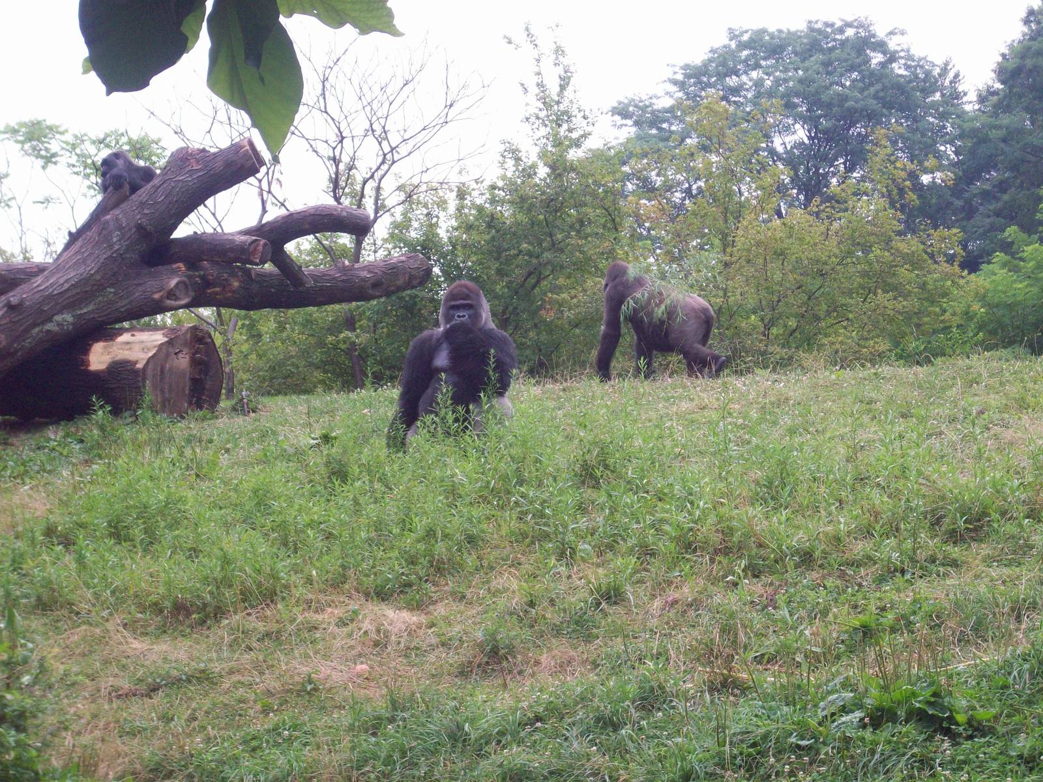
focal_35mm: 111
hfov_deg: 17.7
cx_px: 522
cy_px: 391
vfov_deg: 13.3
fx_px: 3344
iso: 114
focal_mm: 18.6
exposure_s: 1/90.2
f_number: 5.2
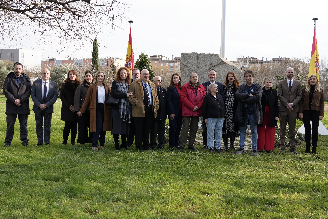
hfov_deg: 53.1
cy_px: 110
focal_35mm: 36
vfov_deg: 36.9
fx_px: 328
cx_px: 164
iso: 100
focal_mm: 24
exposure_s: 1/200
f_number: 4
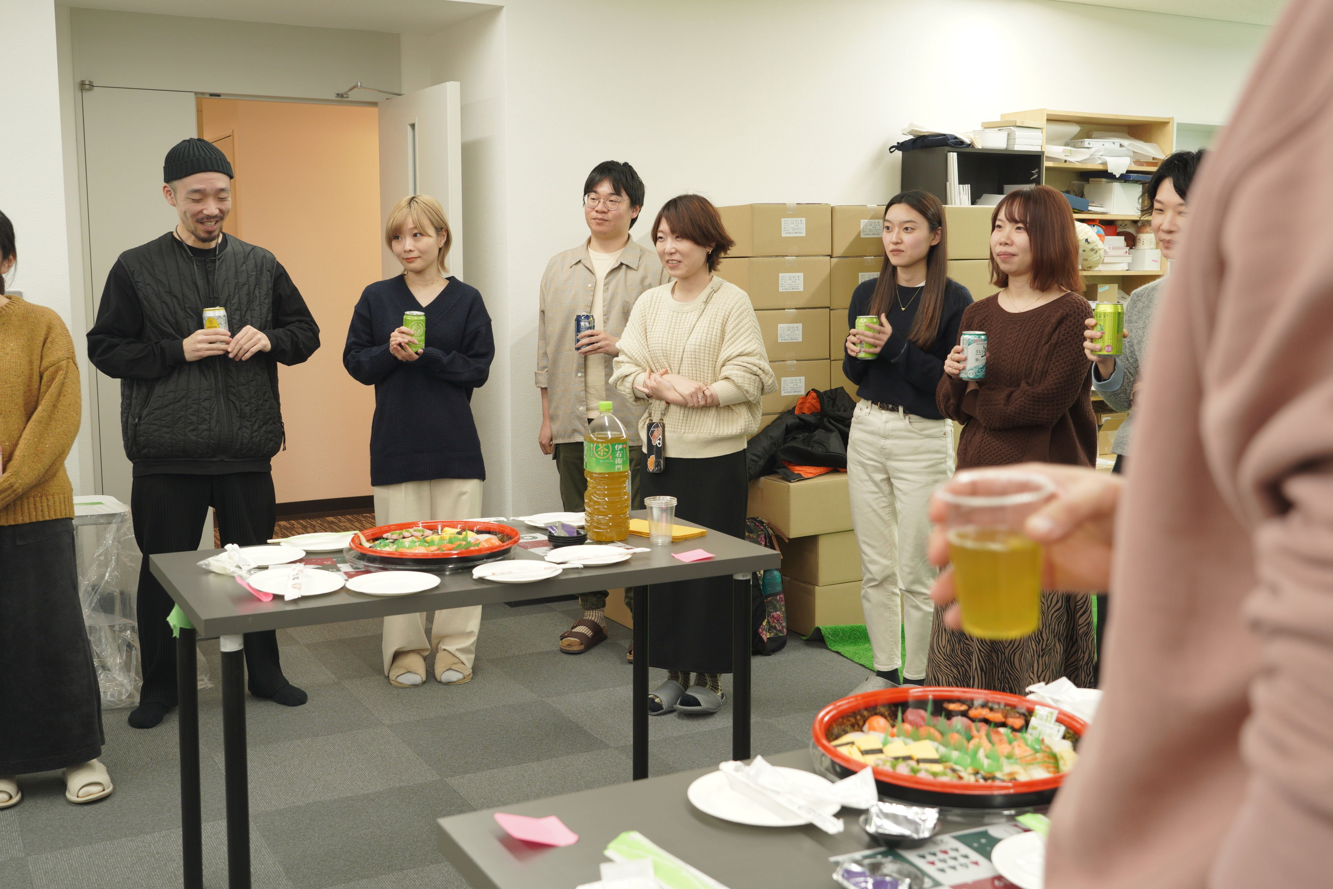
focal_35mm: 38
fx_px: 1407
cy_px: 444
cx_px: 666
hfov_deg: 50.7
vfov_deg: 35.1
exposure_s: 1/40
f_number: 5.6
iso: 640
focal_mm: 38
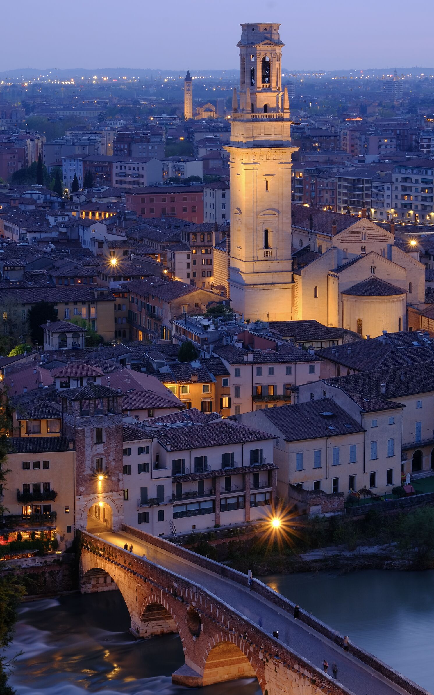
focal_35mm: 85
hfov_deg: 15.4
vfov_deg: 24.4
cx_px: 210
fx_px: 1608
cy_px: 347
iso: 160
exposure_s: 15
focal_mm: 55
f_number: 16
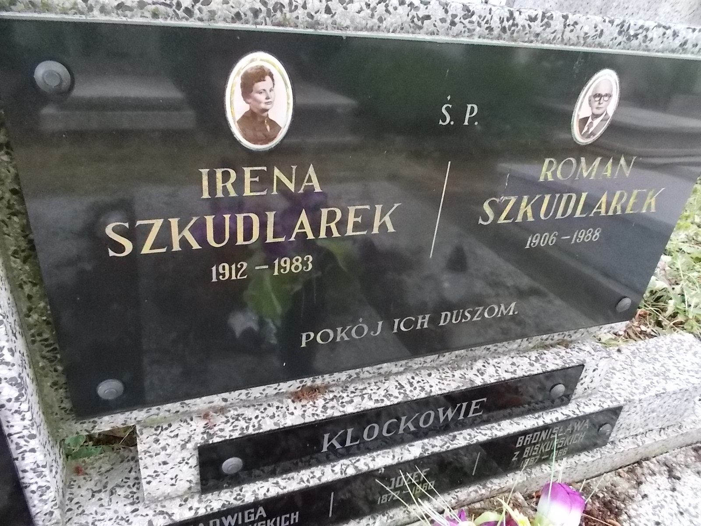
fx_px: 527
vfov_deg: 53.1
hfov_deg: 67.3
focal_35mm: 26
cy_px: 263
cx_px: 350
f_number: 3.2
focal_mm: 4.6
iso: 400
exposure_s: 1/160
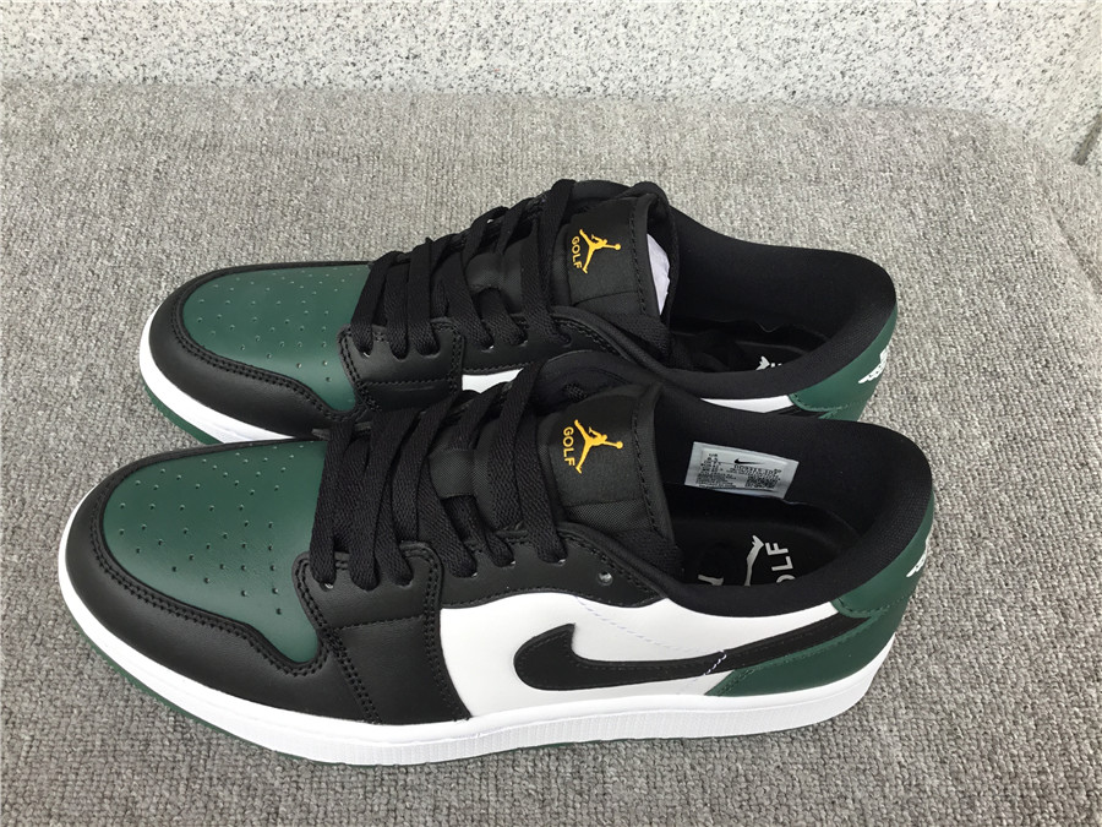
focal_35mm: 31
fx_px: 987
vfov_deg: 45.4
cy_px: 414
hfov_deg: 58.4
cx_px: 551
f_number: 2.4
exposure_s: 1/100
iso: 40
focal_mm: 3.3
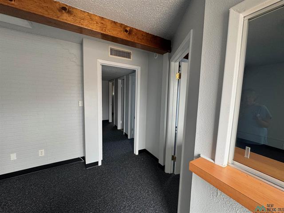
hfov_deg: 102.1
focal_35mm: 14
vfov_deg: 85.7
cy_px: 106
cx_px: 142
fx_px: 115
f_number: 2.2
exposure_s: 1/99
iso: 200
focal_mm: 2.22
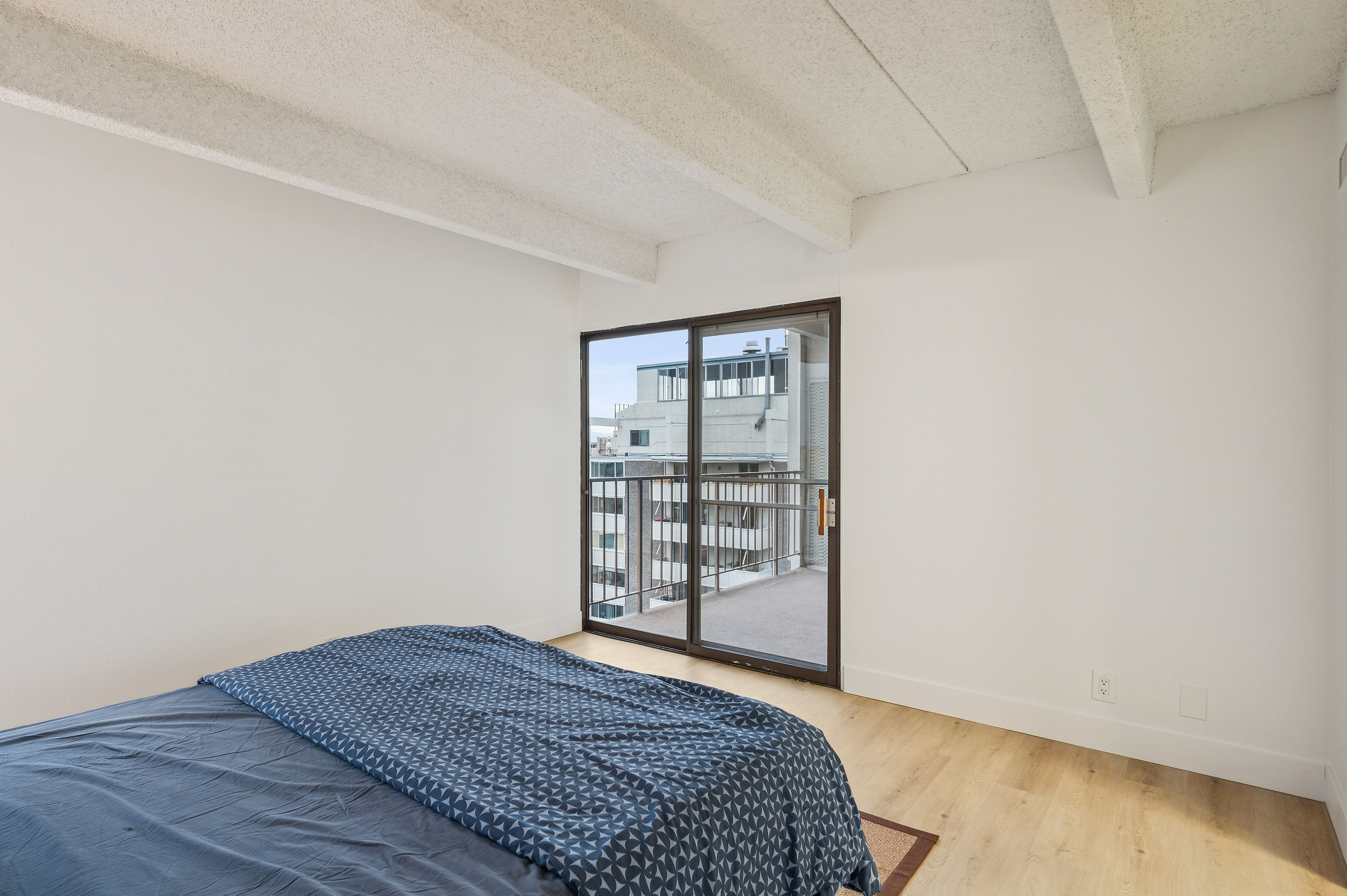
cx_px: 578
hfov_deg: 86.4
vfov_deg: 64.5
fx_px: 710
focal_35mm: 19
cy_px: 463
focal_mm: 16
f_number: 9
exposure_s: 1/13
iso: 400
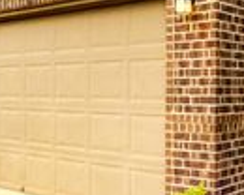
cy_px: 102
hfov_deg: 32.3
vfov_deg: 28.1
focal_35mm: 54
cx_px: 238
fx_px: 390
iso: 800
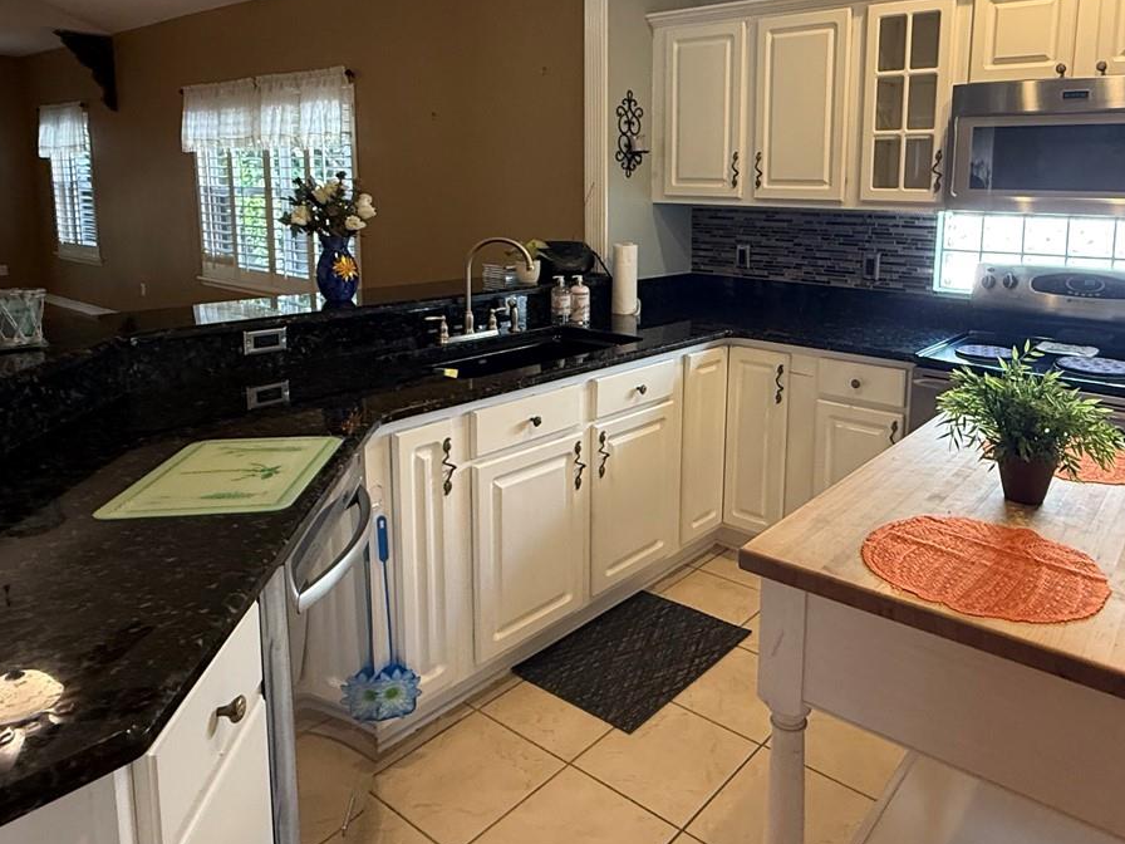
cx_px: 703
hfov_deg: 68.3
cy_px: 298
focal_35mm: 25
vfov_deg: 54.0
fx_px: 812
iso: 320
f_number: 2.2
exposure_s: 1/60
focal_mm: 2.22
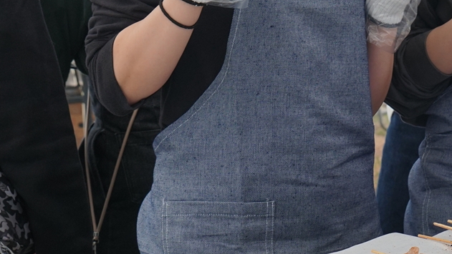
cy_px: 51
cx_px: 380
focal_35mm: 113
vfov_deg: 10.7
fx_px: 1354
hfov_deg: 18.7
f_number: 4.5
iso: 320
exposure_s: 1/80
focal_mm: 28
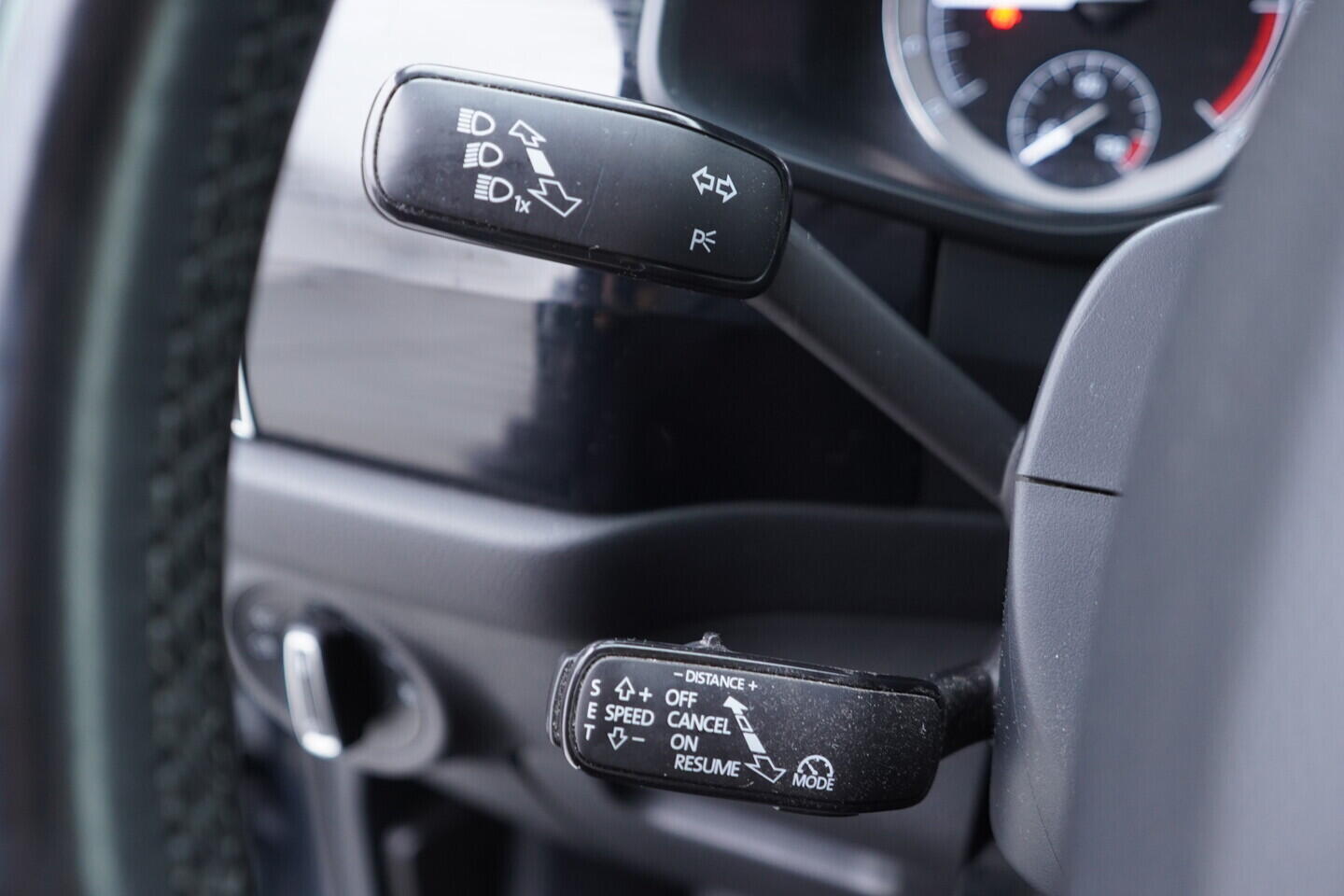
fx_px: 1344
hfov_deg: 53.1
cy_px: 448
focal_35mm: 36
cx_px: 672
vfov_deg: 36.9
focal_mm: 24
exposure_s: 1/40
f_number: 2.8
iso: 500
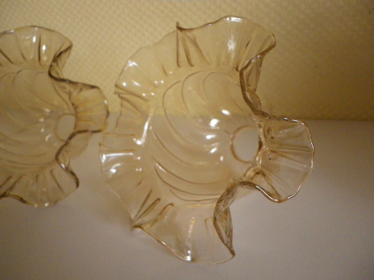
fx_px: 303
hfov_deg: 63.4
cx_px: 187
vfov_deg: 49.7
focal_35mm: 28
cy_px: 140
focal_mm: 4.9
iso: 640
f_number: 2.6
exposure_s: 1/60
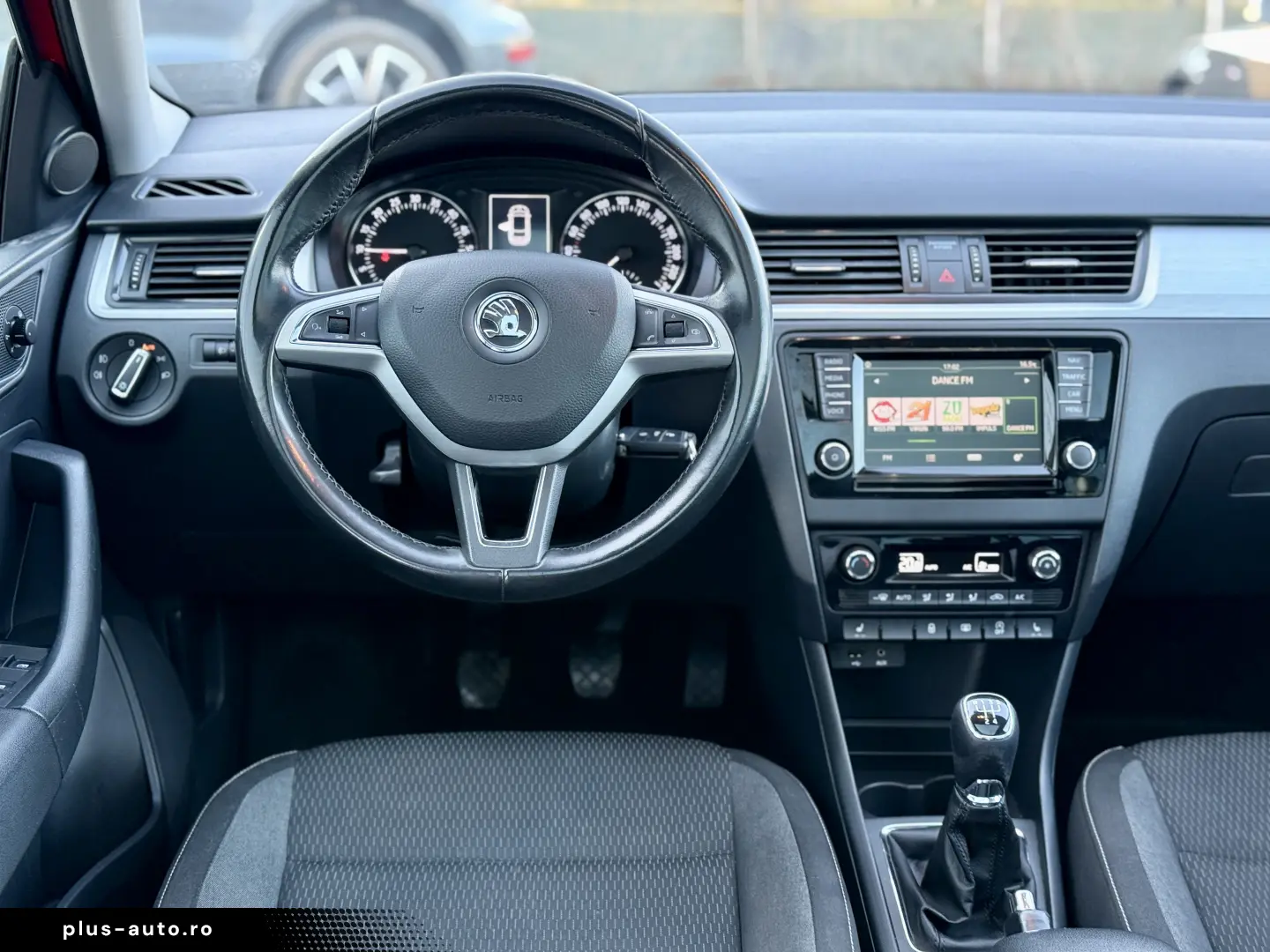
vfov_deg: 30.3
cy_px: 476
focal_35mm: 48
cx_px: 635
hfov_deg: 39.7
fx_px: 1761
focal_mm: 6.76
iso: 200
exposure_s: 1/50
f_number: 1.78
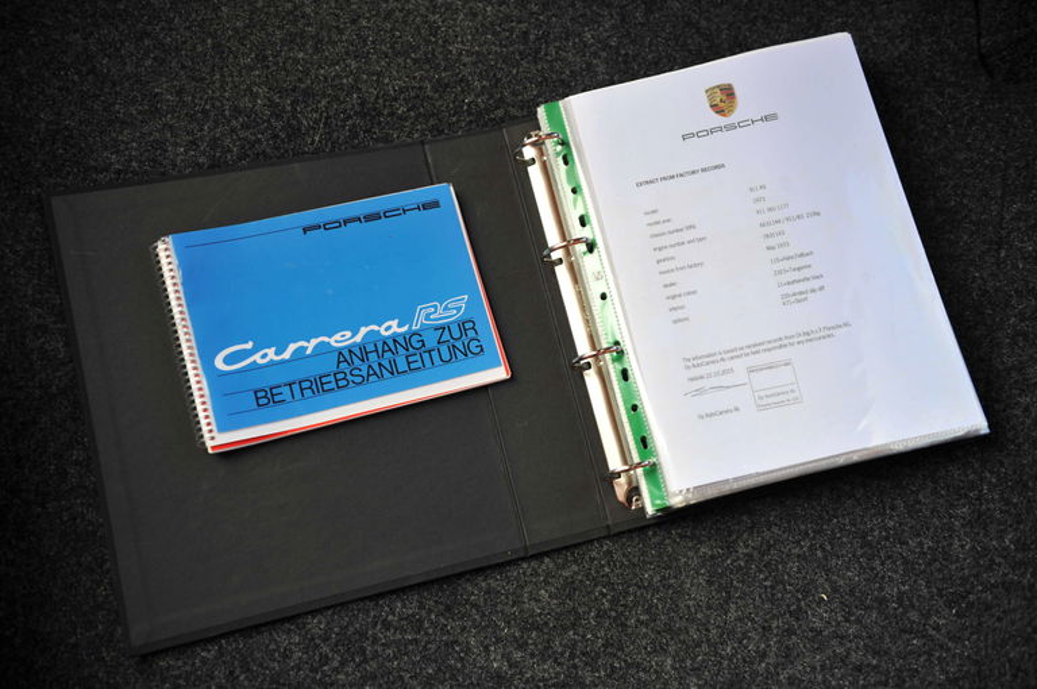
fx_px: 1208
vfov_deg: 31.8
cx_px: 518
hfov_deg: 46.5
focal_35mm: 42
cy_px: 344
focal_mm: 42
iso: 200
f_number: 3.2
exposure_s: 1/80
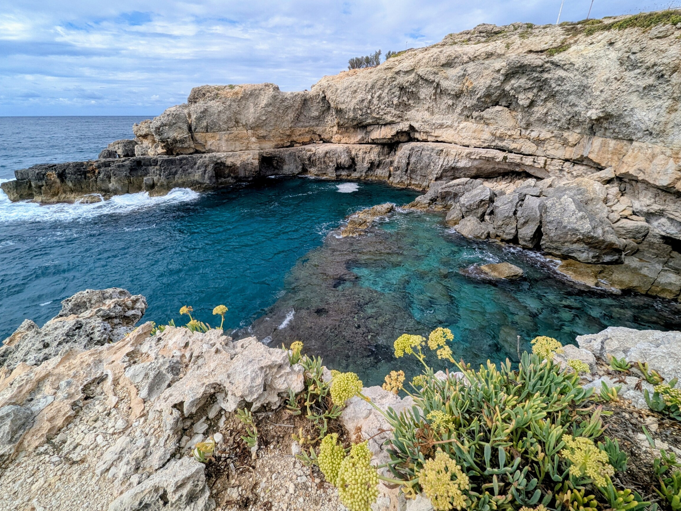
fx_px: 275
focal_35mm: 14
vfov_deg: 85.6
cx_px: 330
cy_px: 246
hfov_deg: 102.0
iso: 46
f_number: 2.2
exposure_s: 1/1597
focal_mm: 1.95
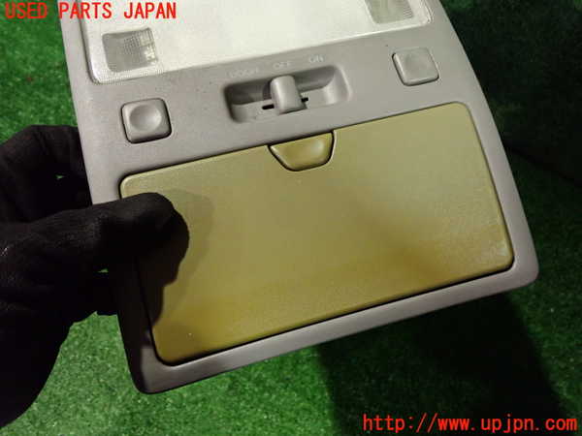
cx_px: 291
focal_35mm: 30
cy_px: 218
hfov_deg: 60.0
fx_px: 504
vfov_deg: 46.8
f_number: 2.3
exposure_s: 1/30
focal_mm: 5.4
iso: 800
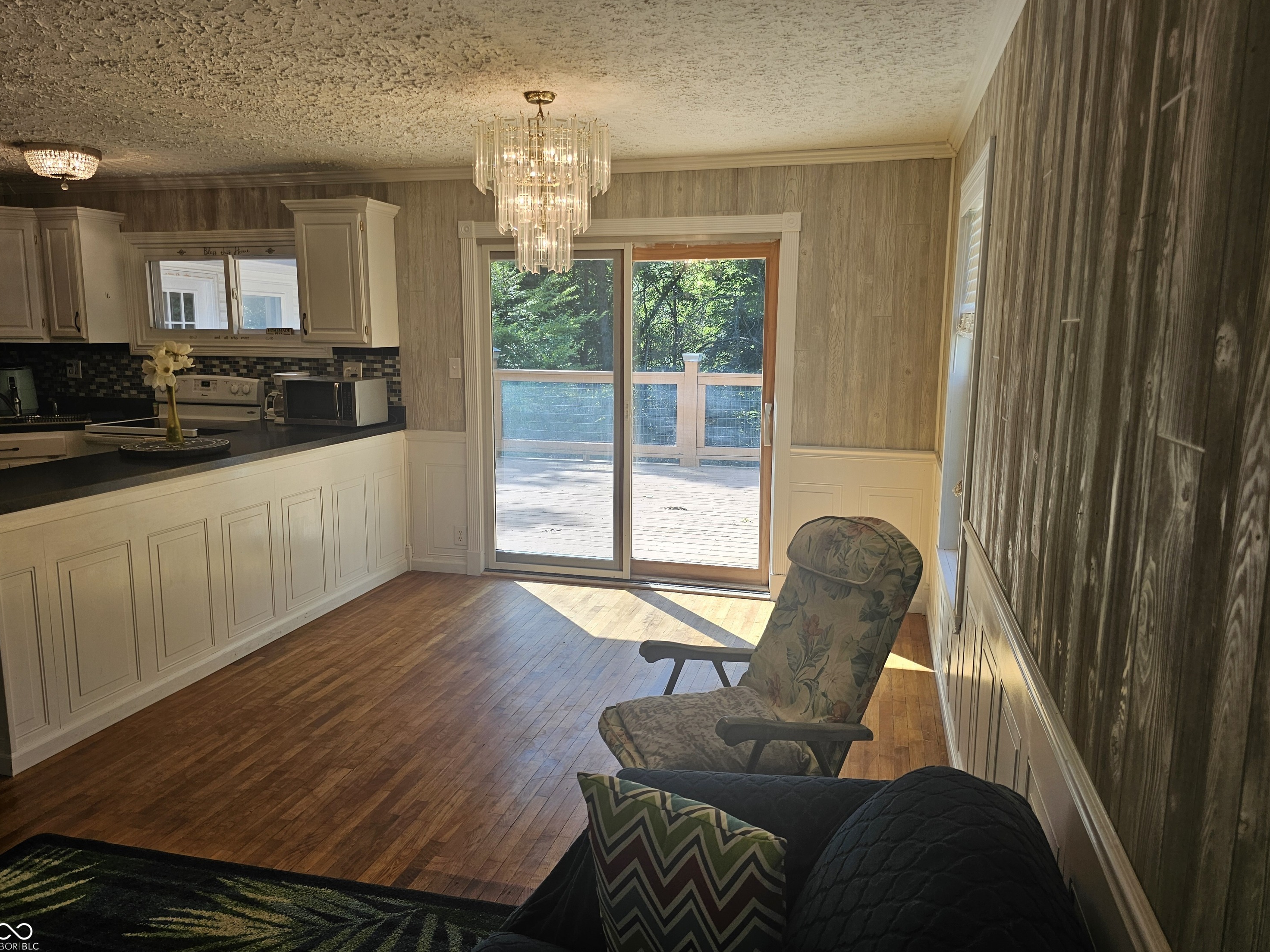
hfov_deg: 71.6
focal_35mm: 24
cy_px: 465
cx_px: 638
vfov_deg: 56.8
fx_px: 881
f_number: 1.7
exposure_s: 1/120
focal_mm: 6.3
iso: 25
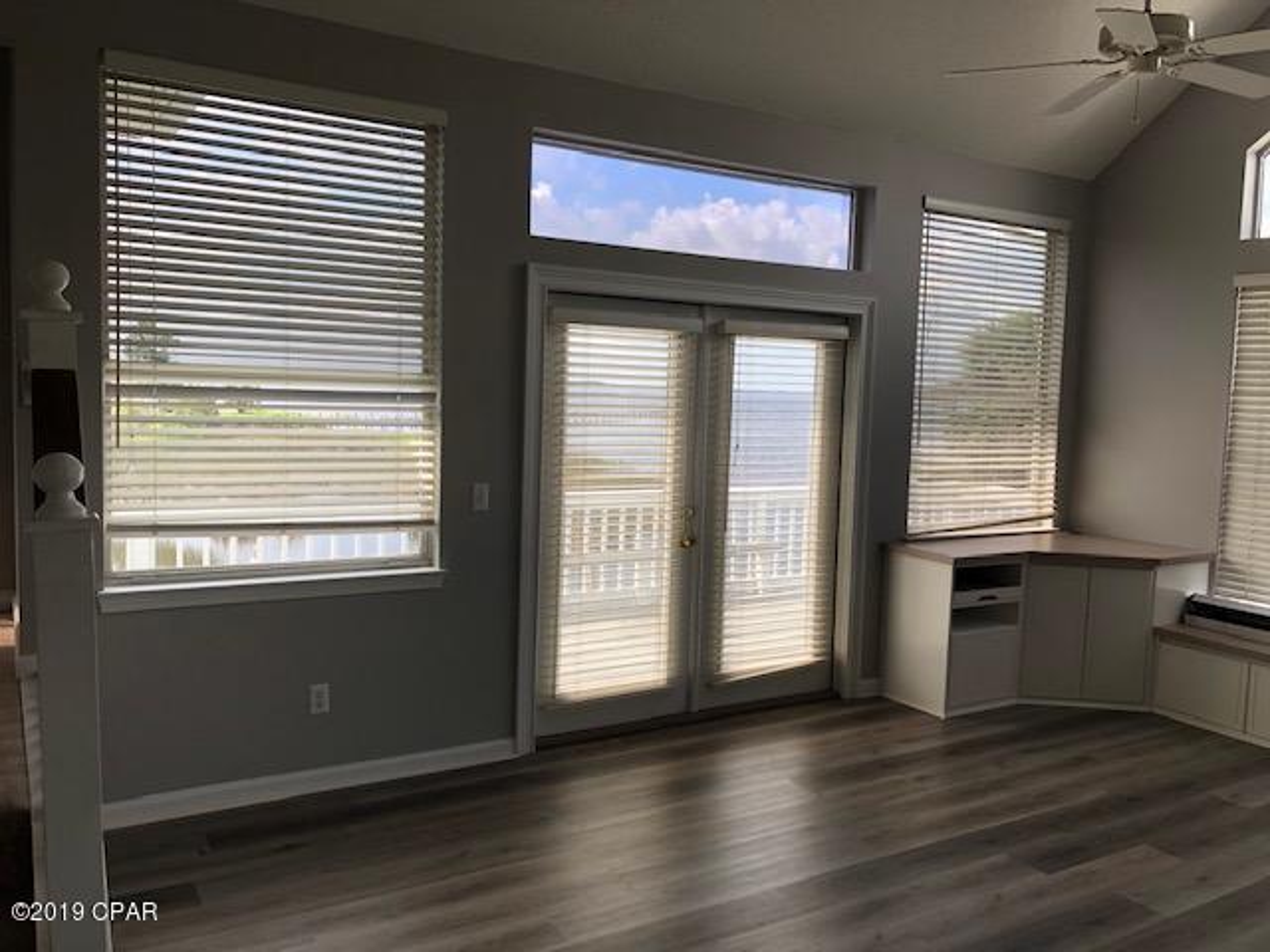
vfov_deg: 49.7
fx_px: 1027
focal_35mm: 28
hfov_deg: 63.4
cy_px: 476
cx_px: 635
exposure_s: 1/466
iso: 20
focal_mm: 4
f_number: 1.8
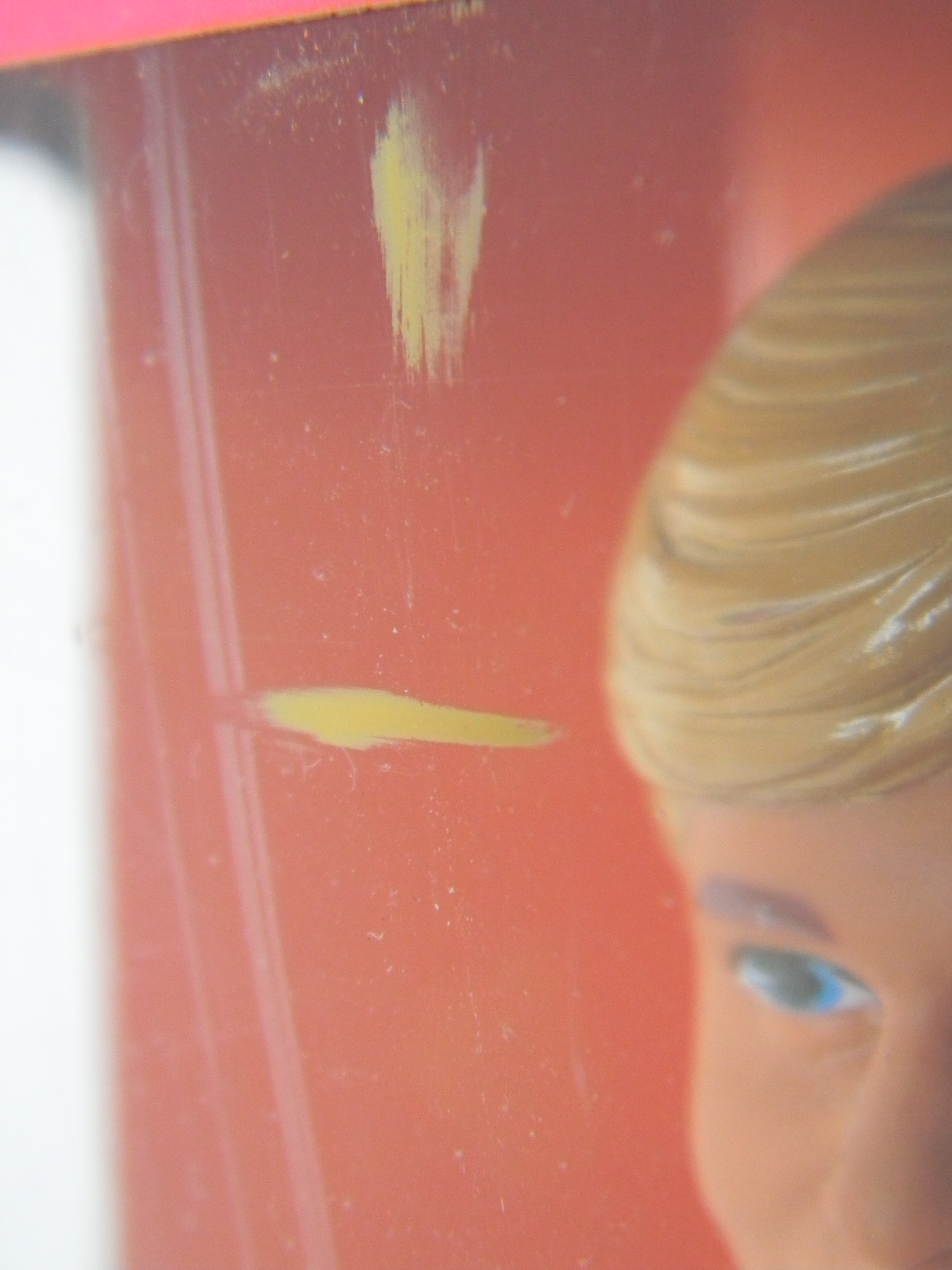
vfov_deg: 23.6
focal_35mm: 83
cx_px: 476
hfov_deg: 17.8
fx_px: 3044
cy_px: 635
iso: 400
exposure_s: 1/107
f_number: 4.5
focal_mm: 15.1
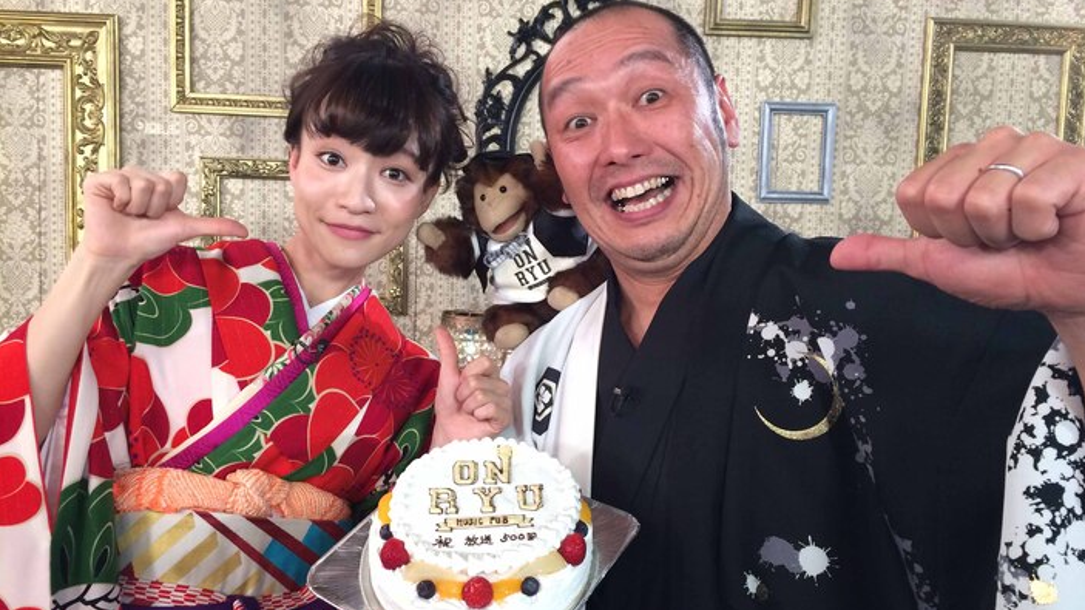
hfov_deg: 59.5
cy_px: 326
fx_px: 949
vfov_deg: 35.6
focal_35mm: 33
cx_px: 546
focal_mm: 4.12
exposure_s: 1/30
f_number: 2.2
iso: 100
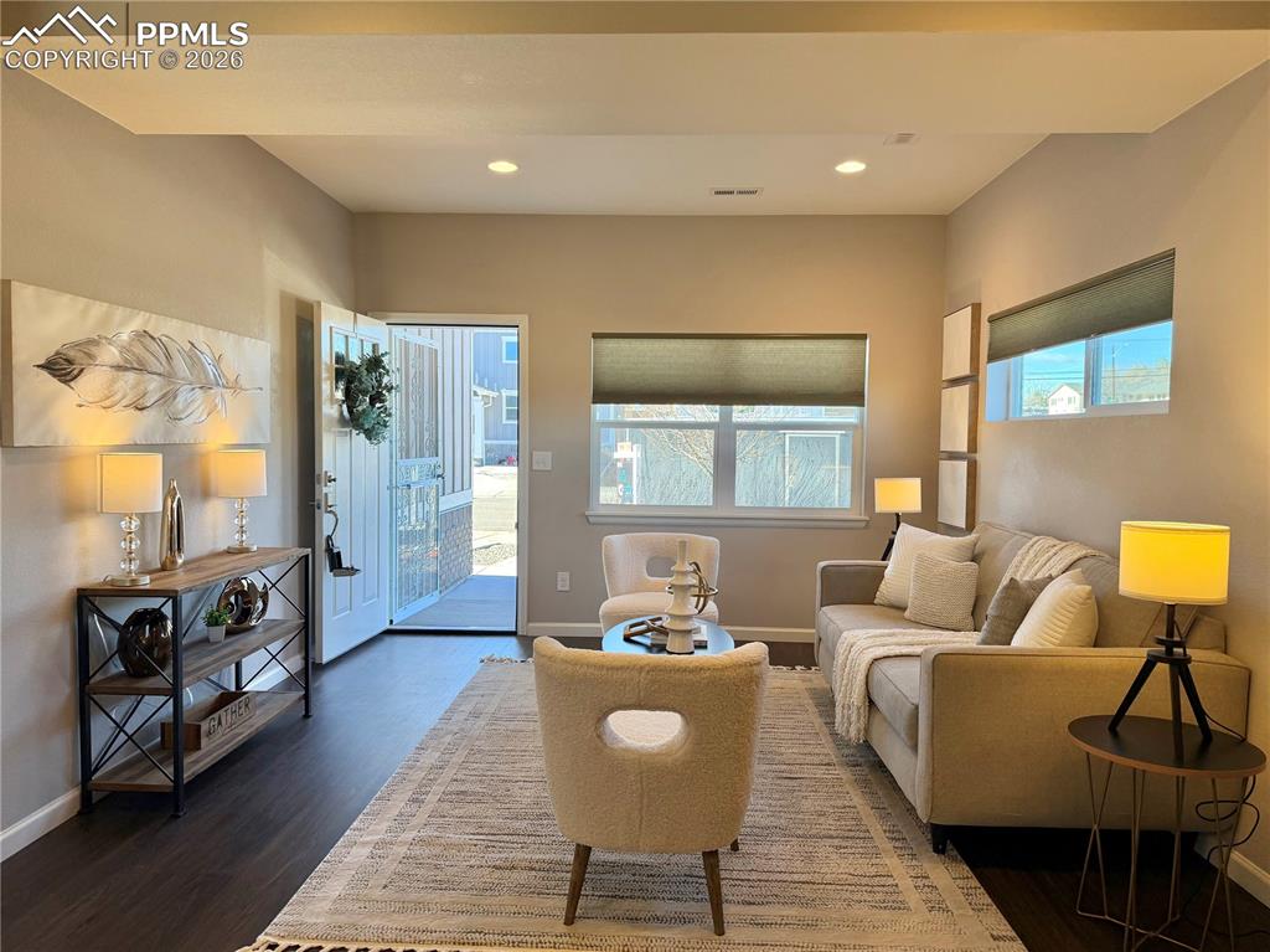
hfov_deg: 71.6
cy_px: 476
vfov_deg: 56.8
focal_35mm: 24
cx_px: 635
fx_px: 880
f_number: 1.78
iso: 125
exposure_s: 1/199
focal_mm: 6.76
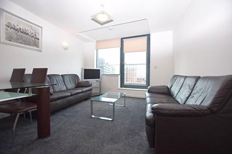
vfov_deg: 77.3
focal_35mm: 15
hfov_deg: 100.4
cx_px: 116
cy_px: 77
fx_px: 97
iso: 220
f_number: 3.5
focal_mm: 10
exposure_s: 1/125
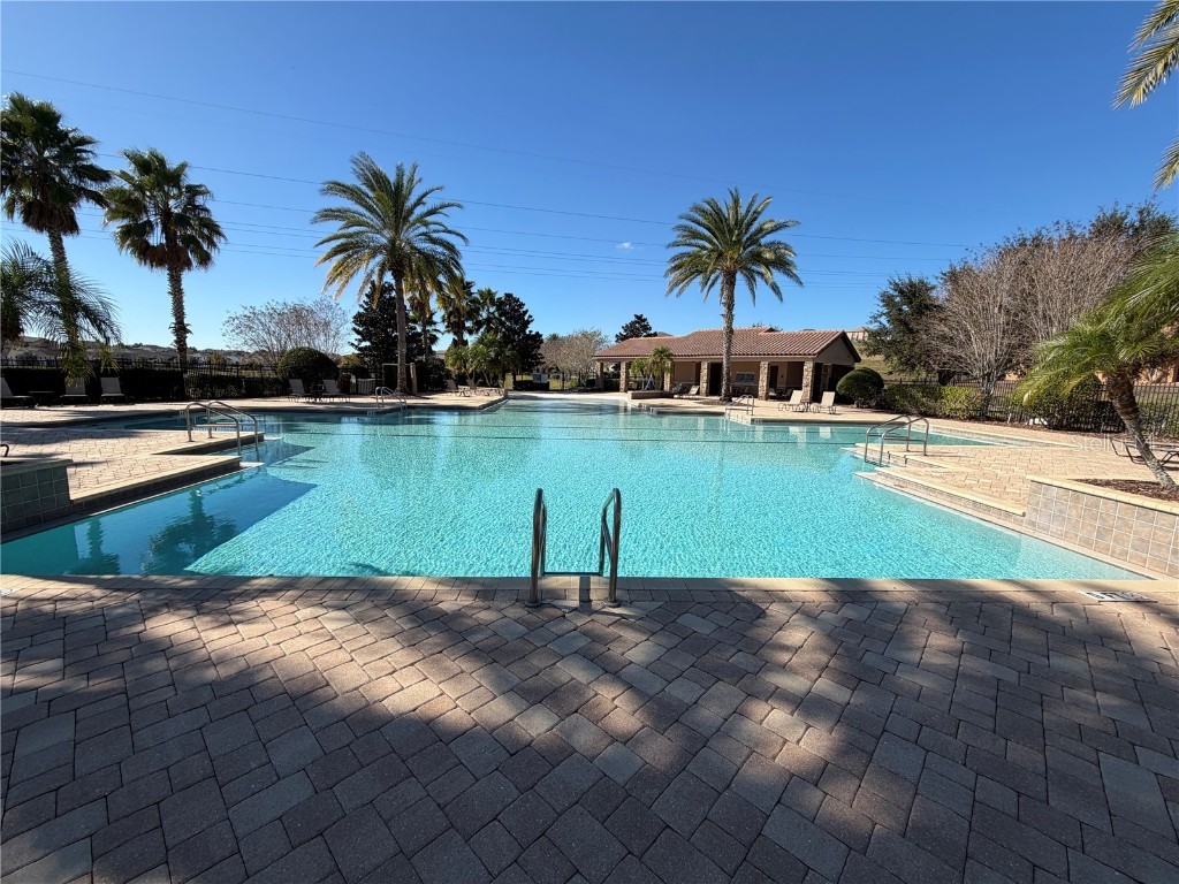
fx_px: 477
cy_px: 442
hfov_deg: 102.1
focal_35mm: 14
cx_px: 590
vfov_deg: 85.7
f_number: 2.2
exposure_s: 1/809
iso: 20
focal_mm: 2.22
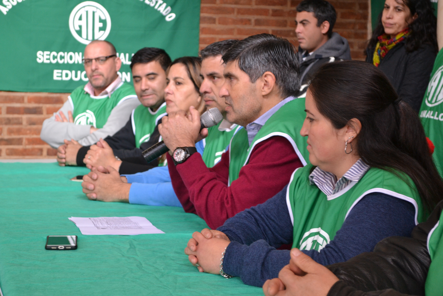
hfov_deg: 26.0
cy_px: 148
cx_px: 222
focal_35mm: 78
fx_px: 960
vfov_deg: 17.5
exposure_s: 1/60
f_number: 5.6
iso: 1100
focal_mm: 52
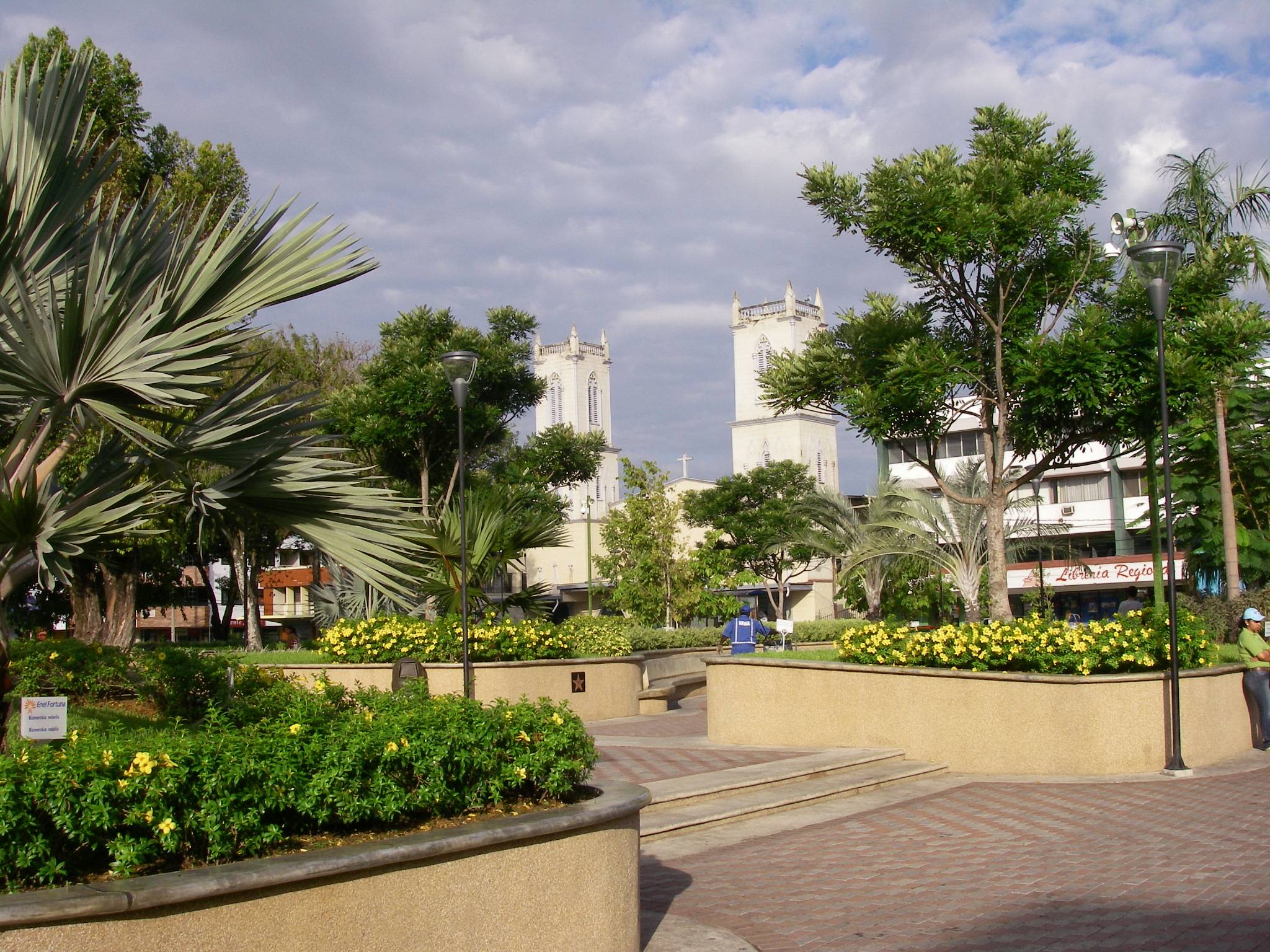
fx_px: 1394
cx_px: 635
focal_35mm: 38
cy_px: 476
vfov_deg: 37.7
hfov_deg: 49.0
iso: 64
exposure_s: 1/250
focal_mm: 6.3
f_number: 6.6
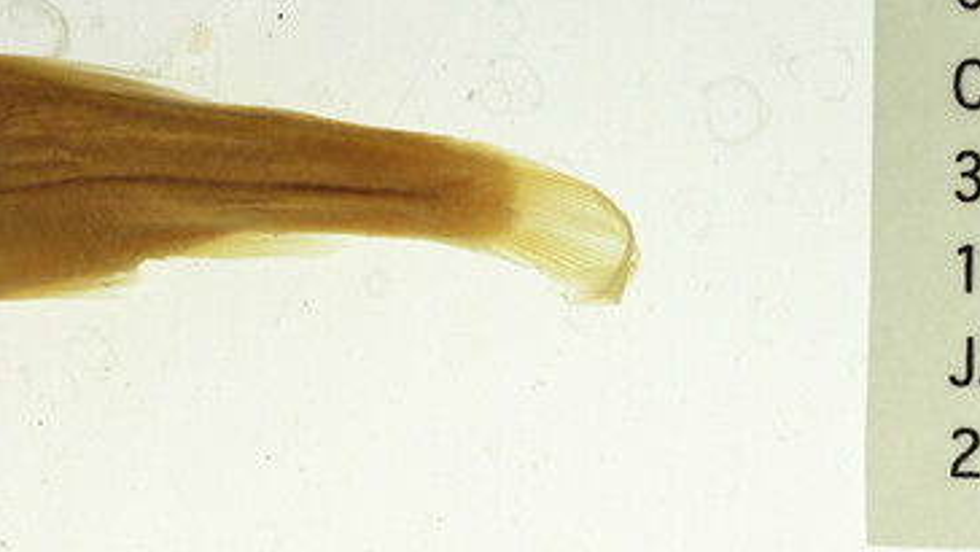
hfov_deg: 10.4
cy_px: 362
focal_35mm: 207
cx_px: 794
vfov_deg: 5.9
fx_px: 5381
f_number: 10
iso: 100
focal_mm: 60
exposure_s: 1/200
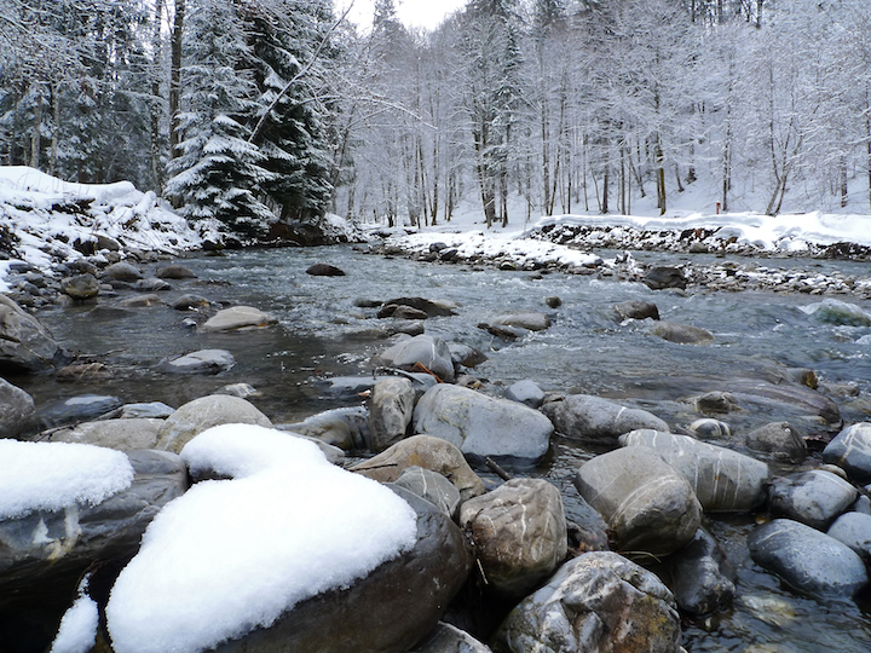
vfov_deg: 53.1
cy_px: 326
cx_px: 436
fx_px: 654
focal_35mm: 26
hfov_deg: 67.3
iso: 100
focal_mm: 5.4
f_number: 8
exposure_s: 1/80
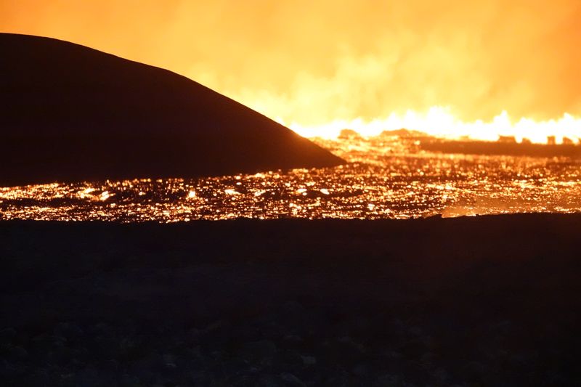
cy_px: 194
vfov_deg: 8.4
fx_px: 2646
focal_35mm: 164
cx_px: 290
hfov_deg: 12.5
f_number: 4
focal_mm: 60.29
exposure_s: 1/30
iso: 6400
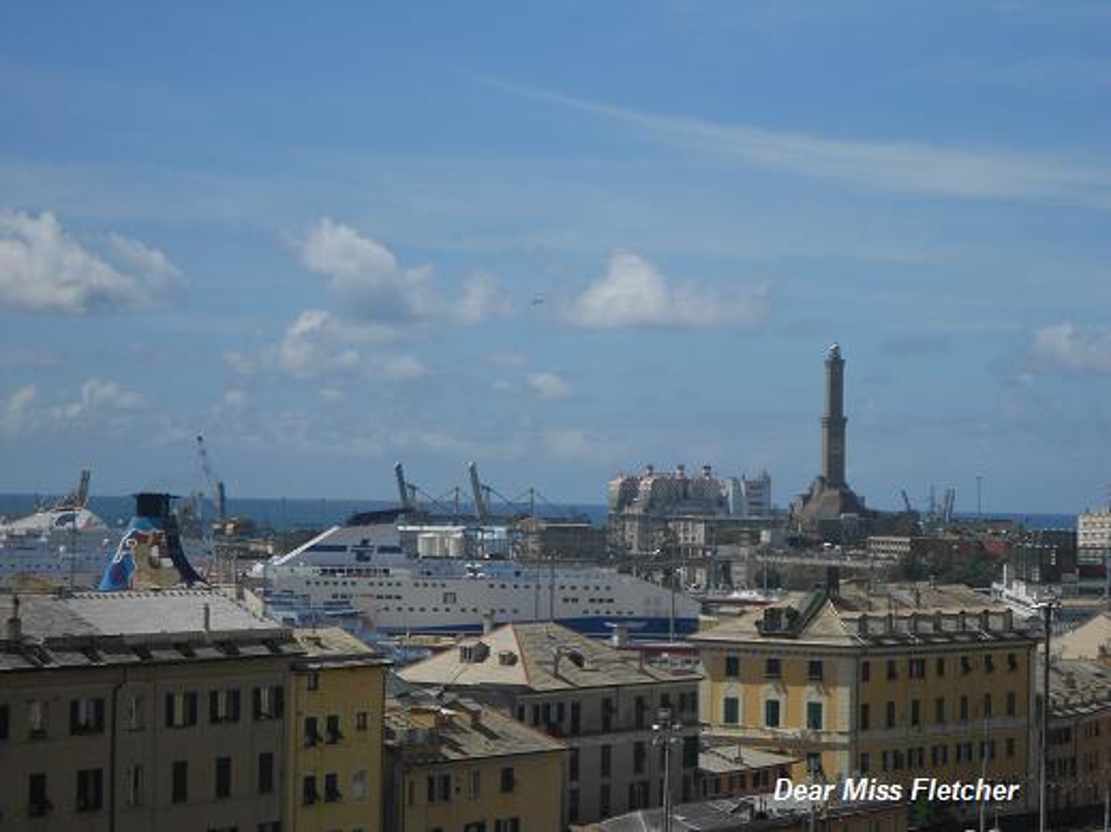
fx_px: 3177
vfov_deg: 14.9
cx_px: 556
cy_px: 416
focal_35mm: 99
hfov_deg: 19.8
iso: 80
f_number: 5.5
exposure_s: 1/800
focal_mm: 17.6
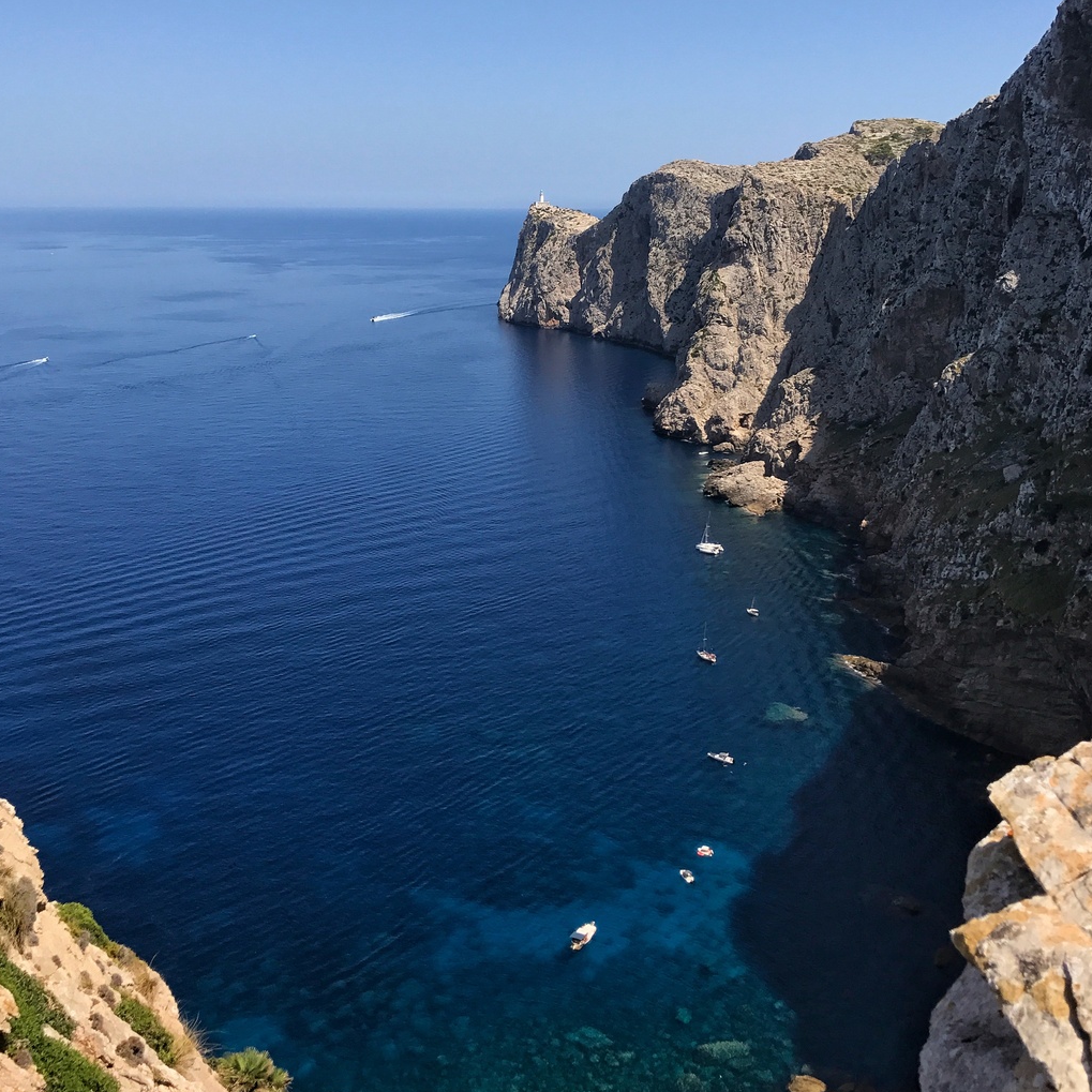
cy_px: 474
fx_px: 1213
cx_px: 535
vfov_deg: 48.3
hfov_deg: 48.4
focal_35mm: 34
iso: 20
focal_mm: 3.99
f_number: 1.8
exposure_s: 1/2907
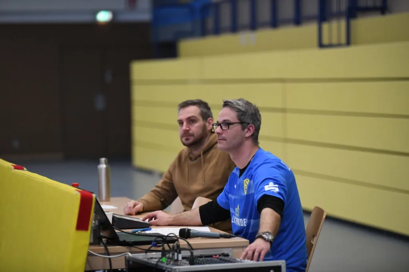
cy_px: 136
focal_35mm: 145
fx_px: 1647
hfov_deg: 14.2
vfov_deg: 9.5
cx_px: 204
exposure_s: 1/1250
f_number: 2.8
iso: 8000
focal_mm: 145
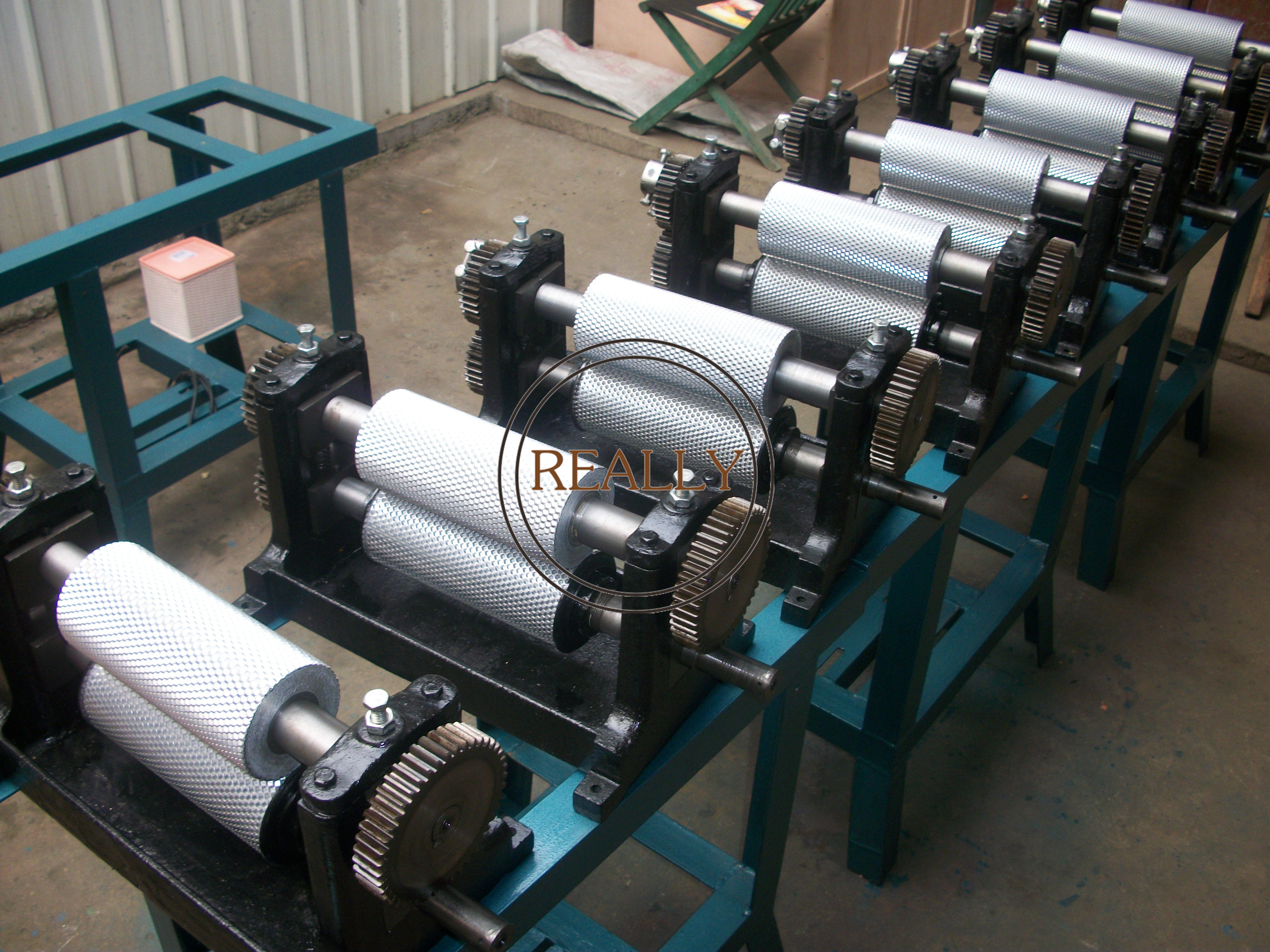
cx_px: 635
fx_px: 1284
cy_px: 476
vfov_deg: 40.7
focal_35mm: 35
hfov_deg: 52.6
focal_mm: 6.3
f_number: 3.1
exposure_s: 1/80
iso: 80
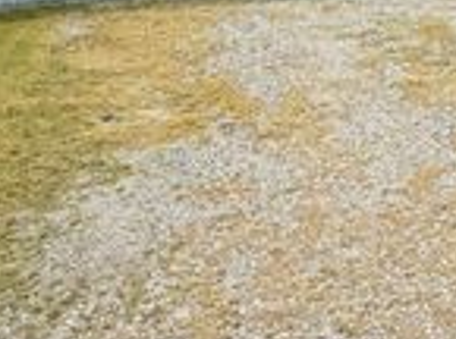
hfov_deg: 22.7
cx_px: 450
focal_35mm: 83
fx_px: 1091
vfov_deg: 16.0
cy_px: -190
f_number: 1.78
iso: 80
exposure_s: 1/10309
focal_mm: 6.76
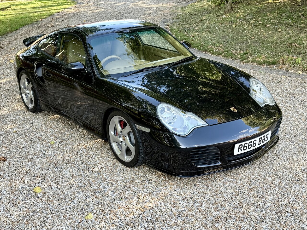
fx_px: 426
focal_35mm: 48
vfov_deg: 30.3
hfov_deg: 39.7
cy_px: 115
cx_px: 154
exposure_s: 1/331
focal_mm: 6.76
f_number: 1.78
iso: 100
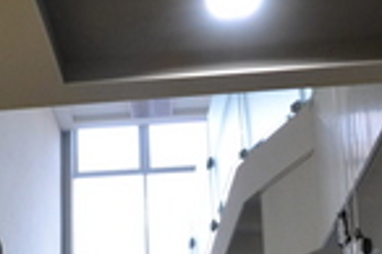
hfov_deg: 25.3
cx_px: -42
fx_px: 784
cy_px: 251
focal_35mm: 74
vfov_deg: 17.9
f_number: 8
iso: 3200
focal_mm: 18
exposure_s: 1/60
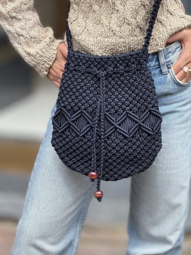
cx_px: 96
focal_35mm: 120
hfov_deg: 12.3
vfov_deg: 16.4
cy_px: 128
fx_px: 883
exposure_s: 1/541
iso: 50
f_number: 2.8
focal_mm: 15.66
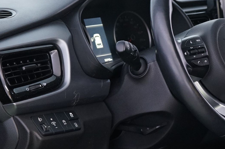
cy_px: 72
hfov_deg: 14.9
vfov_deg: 10.1
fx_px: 849
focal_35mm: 136
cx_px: 205
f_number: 6.3
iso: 2500
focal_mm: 57
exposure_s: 1/10
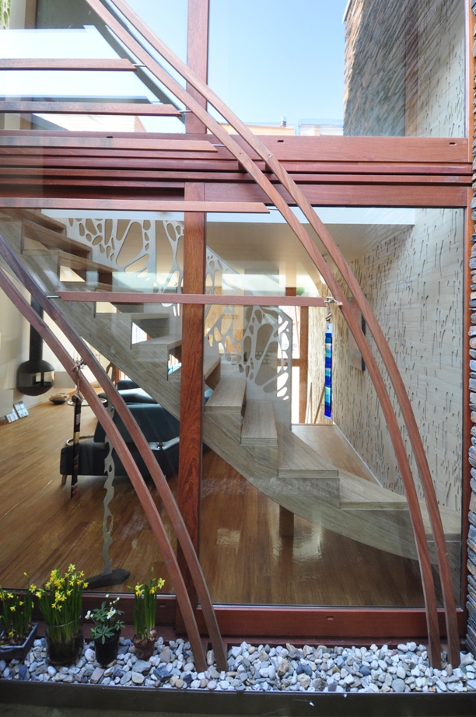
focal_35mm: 20
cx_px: 261
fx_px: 398
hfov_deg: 61.7
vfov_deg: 83.8
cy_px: 323
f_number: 4
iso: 400
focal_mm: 12
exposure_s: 1/60
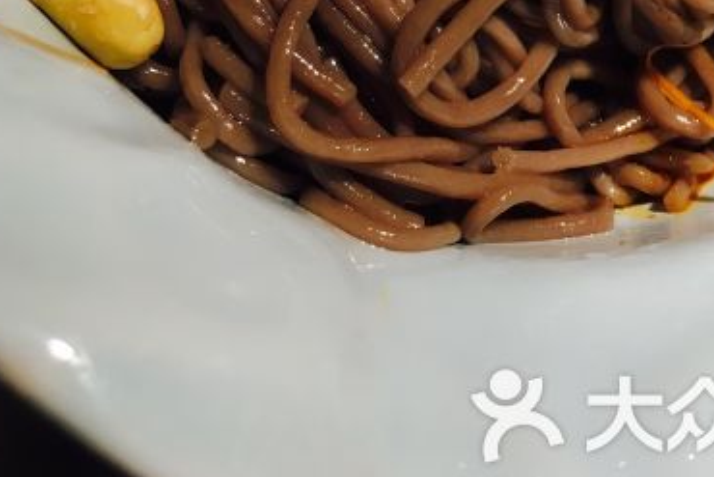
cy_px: -160
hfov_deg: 34.8
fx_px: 1131
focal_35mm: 57
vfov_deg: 21.3
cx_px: 449
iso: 32
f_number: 2.2
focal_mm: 4.15
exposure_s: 1/33
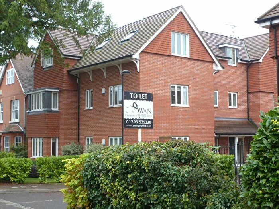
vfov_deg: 28.0
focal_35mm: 52
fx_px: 419
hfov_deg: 36.8
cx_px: 140
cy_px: 104
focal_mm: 9.4
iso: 250
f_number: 4.3
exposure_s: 1/60
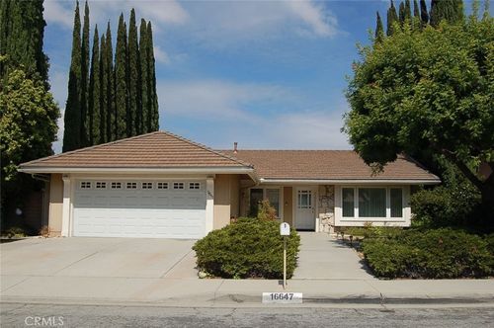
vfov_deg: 38.3
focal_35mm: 34
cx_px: 247
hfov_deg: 55.2
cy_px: 164
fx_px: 473
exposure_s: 1/400
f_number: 10
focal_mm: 23
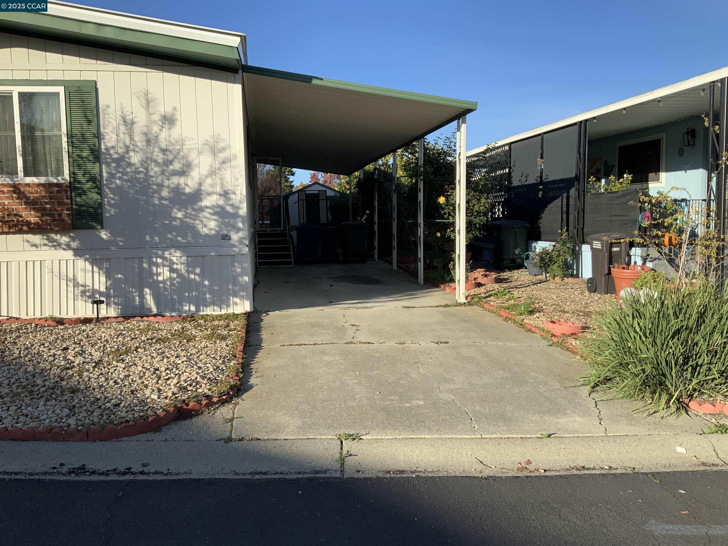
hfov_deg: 61.7
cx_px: 364
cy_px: 273
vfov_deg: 48.2
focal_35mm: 29
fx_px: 610
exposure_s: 1/1451
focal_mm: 3
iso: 16
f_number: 1.8
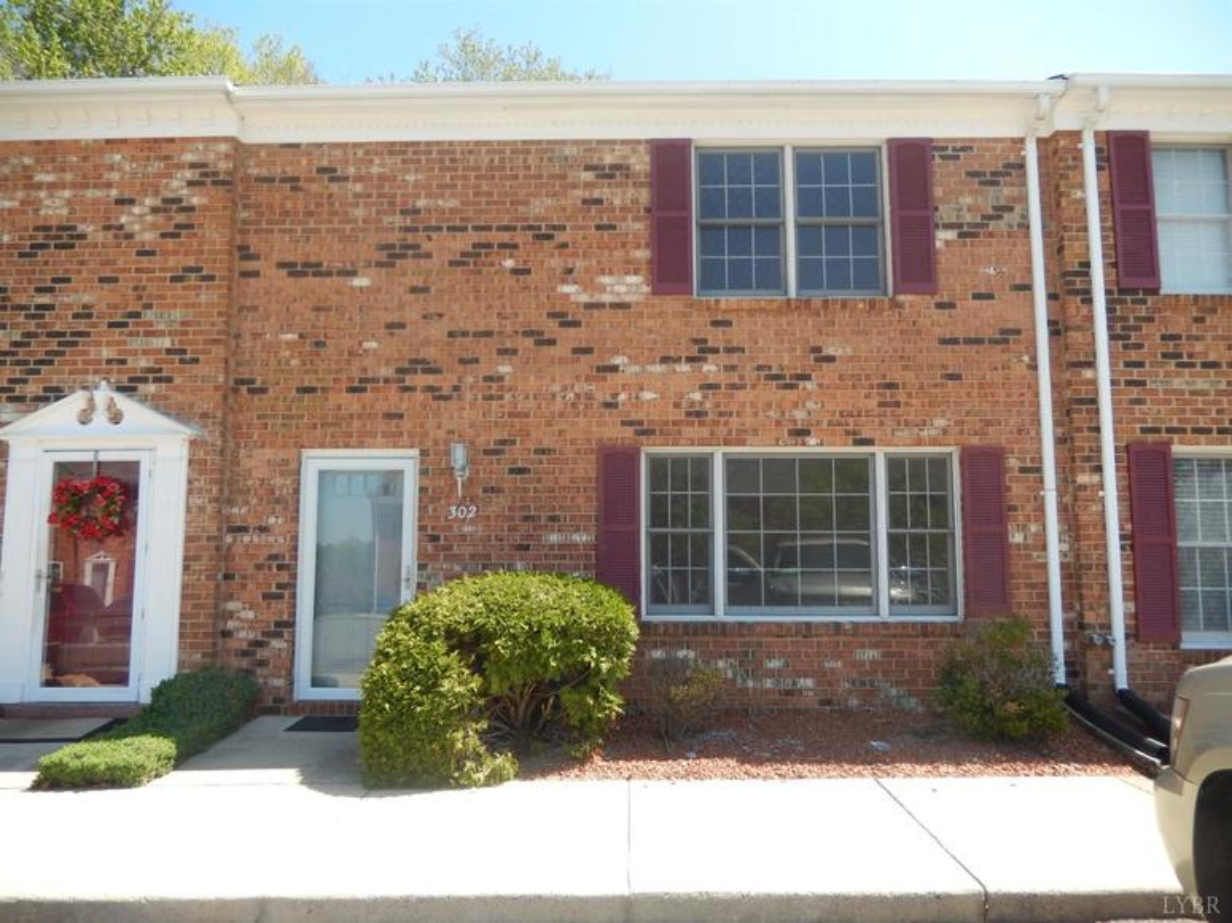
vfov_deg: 54.9
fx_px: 889
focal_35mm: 25
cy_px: 462
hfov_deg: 69.4
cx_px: 616
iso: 125
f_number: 3.4
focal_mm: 4.5
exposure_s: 1/400
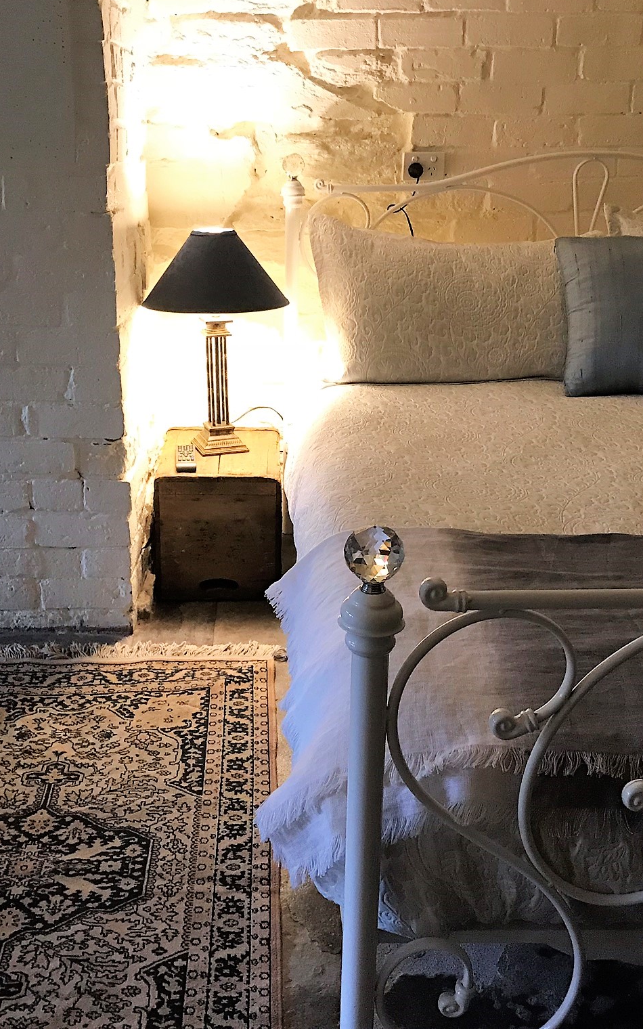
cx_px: 295
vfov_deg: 49.3
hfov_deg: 32.0
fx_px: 1122
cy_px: 510
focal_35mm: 40
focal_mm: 3.99
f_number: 1.8
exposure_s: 1/17
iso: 80
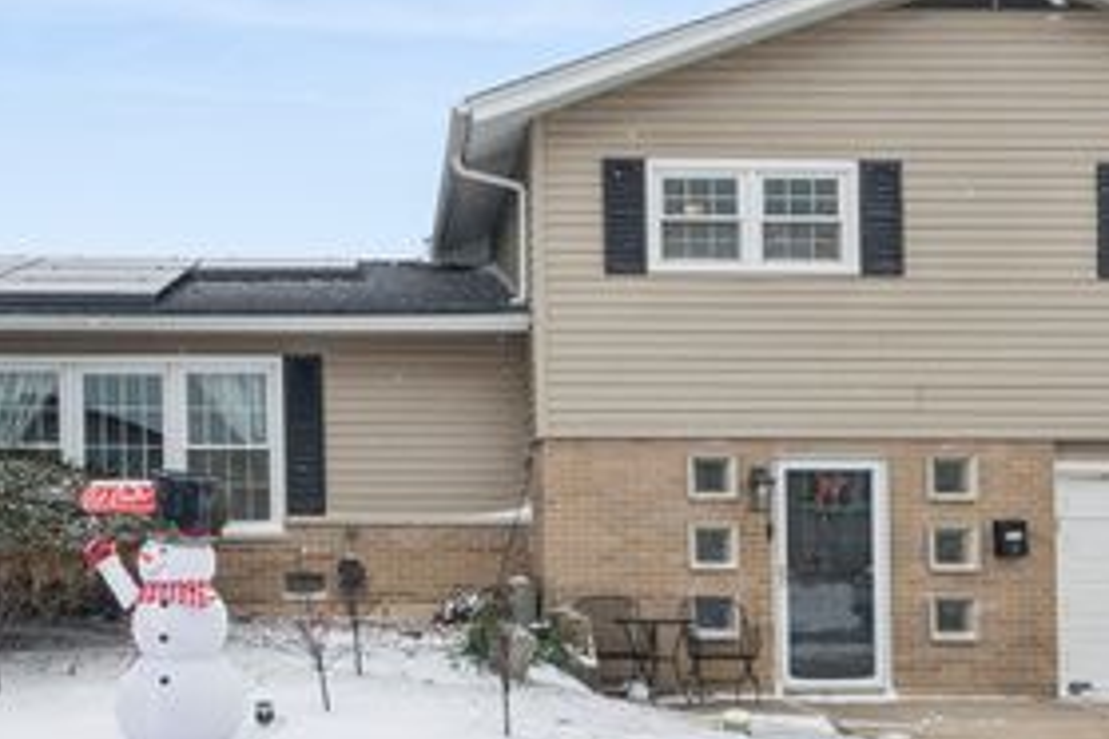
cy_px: 260
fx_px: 1047
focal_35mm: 34
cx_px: 600
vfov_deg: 38.5
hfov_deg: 55.7
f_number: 8
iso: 250
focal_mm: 13
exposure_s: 1/250
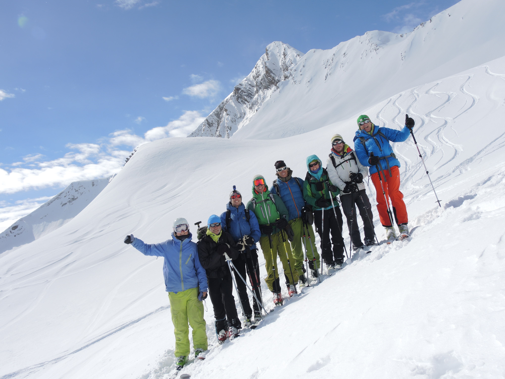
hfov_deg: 63.4
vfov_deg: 49.7
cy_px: 190
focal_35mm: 28
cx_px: 252
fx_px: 408
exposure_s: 1/1000
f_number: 4.5
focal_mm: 6
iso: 80
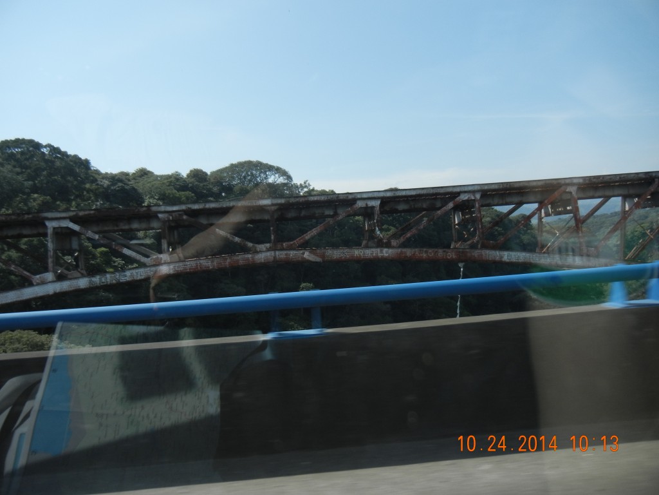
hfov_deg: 60.0
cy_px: 248
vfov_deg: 46.8
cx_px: 330
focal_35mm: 30
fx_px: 571
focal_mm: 5.4
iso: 160
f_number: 7
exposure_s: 1/296
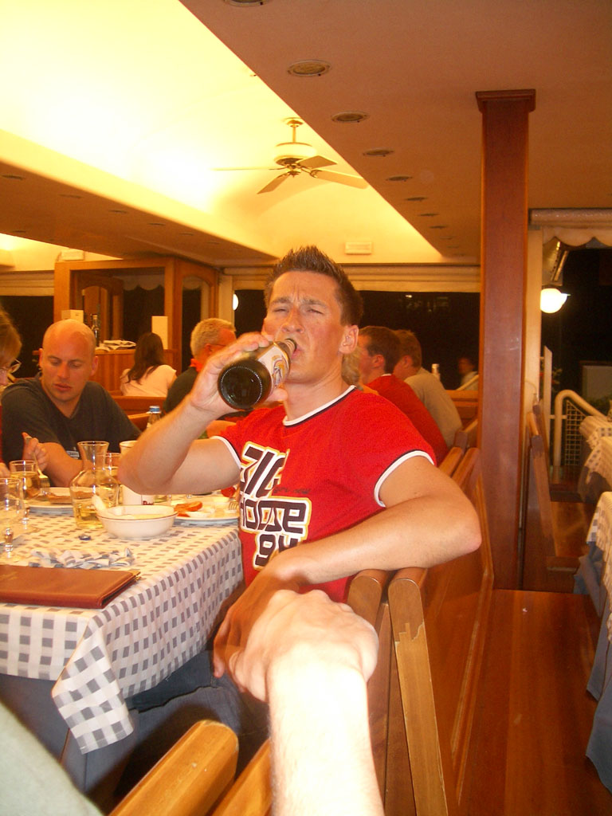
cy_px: 408
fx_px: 825
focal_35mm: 35
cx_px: 306
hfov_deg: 40.7
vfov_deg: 52.6
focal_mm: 5.8
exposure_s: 1/30
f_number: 2.6
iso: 100
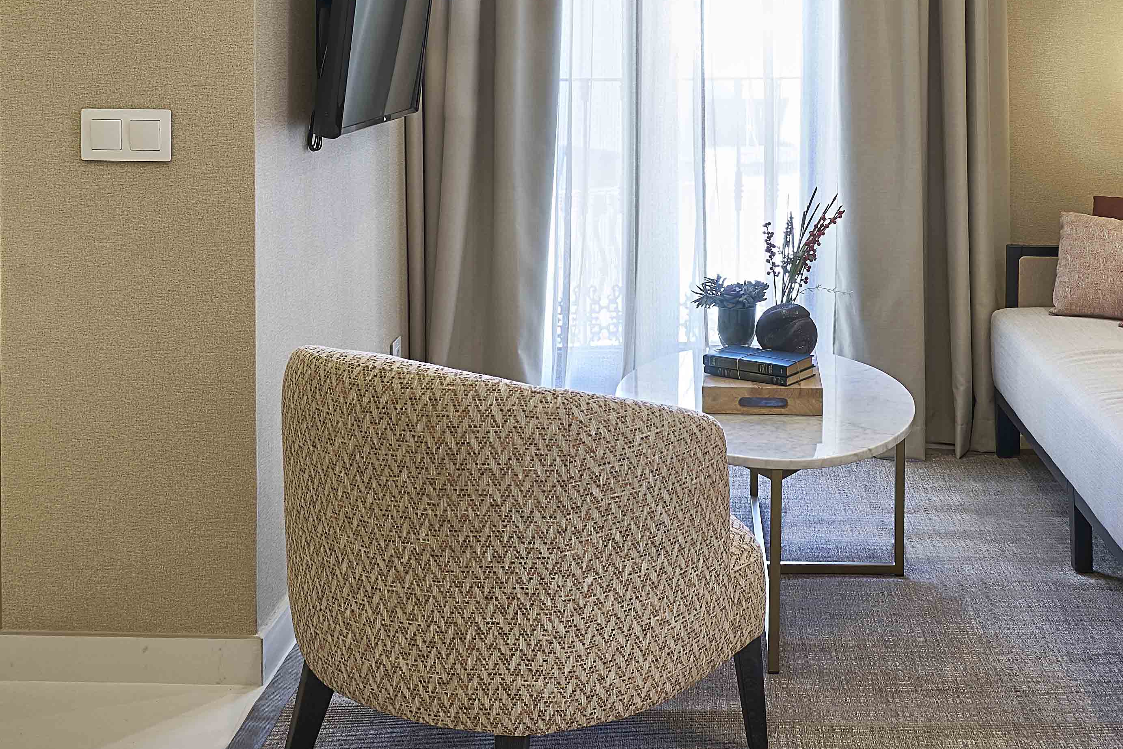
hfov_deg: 42.6
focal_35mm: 46
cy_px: 78
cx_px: 666
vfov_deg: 28.2
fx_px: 1435
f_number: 13
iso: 100
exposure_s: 1.3
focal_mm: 16
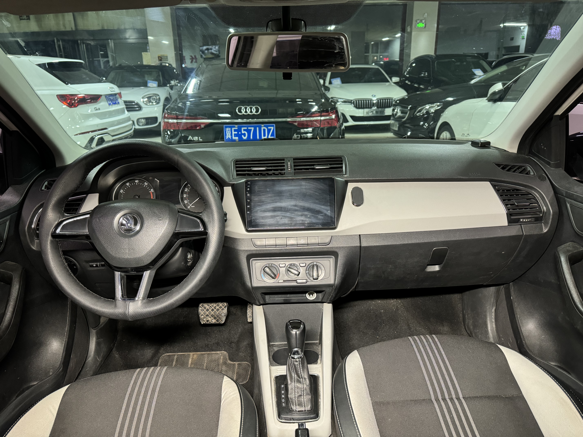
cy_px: 218
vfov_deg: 56.8
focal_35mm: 24
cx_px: 292
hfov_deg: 71.6
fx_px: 404
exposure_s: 1/60
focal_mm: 6.76
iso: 500
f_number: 1.78
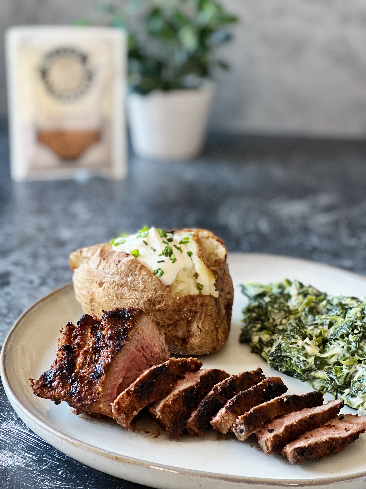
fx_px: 1086
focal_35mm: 77
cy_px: 244
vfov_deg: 25.3
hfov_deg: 19.1
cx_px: 183
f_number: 2.8
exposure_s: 1/37
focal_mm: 9
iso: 400
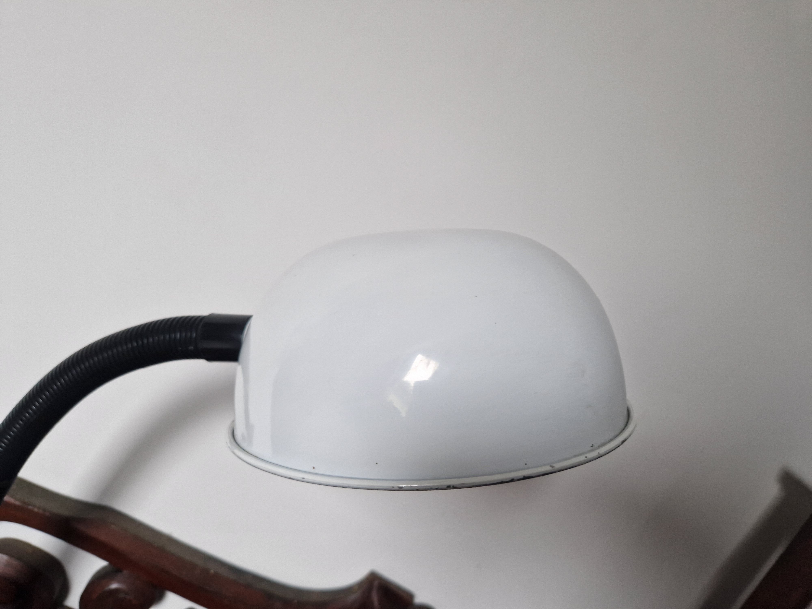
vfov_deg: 58.9
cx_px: 406
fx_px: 540
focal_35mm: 23
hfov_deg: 73.9
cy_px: 304
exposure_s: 1/100
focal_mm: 5.4
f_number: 1.8
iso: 320
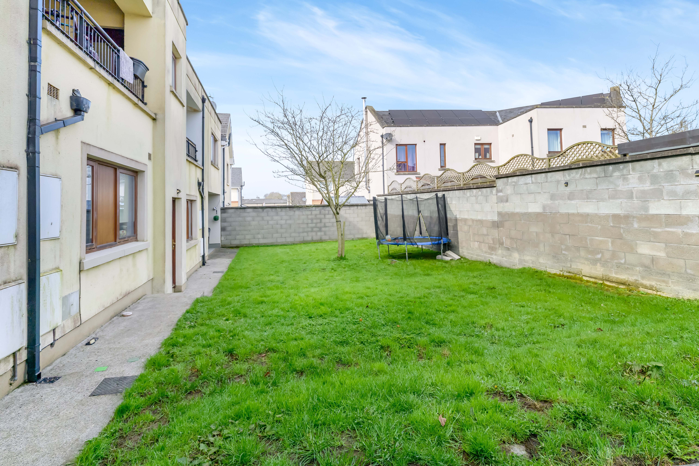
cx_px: 350
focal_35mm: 17
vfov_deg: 70.4
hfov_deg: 93.3
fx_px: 330
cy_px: 233
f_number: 7.1
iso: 640
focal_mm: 17
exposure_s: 1/320
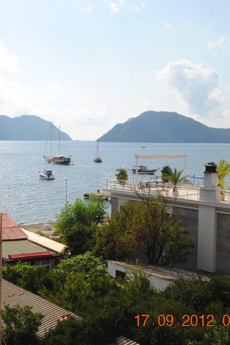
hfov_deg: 26.6
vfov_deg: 39.6
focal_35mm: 50
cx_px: 51
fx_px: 479
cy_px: 172
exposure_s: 1/200
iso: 100
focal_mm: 22
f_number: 11
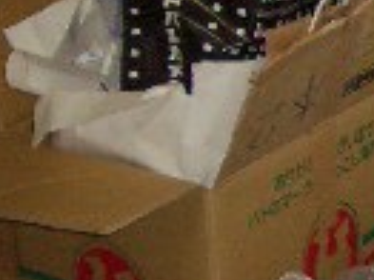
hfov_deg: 10.9
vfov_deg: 8.6
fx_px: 1846
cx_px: 657
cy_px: 234
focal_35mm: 171
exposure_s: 1/60
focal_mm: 5.8
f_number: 2.6
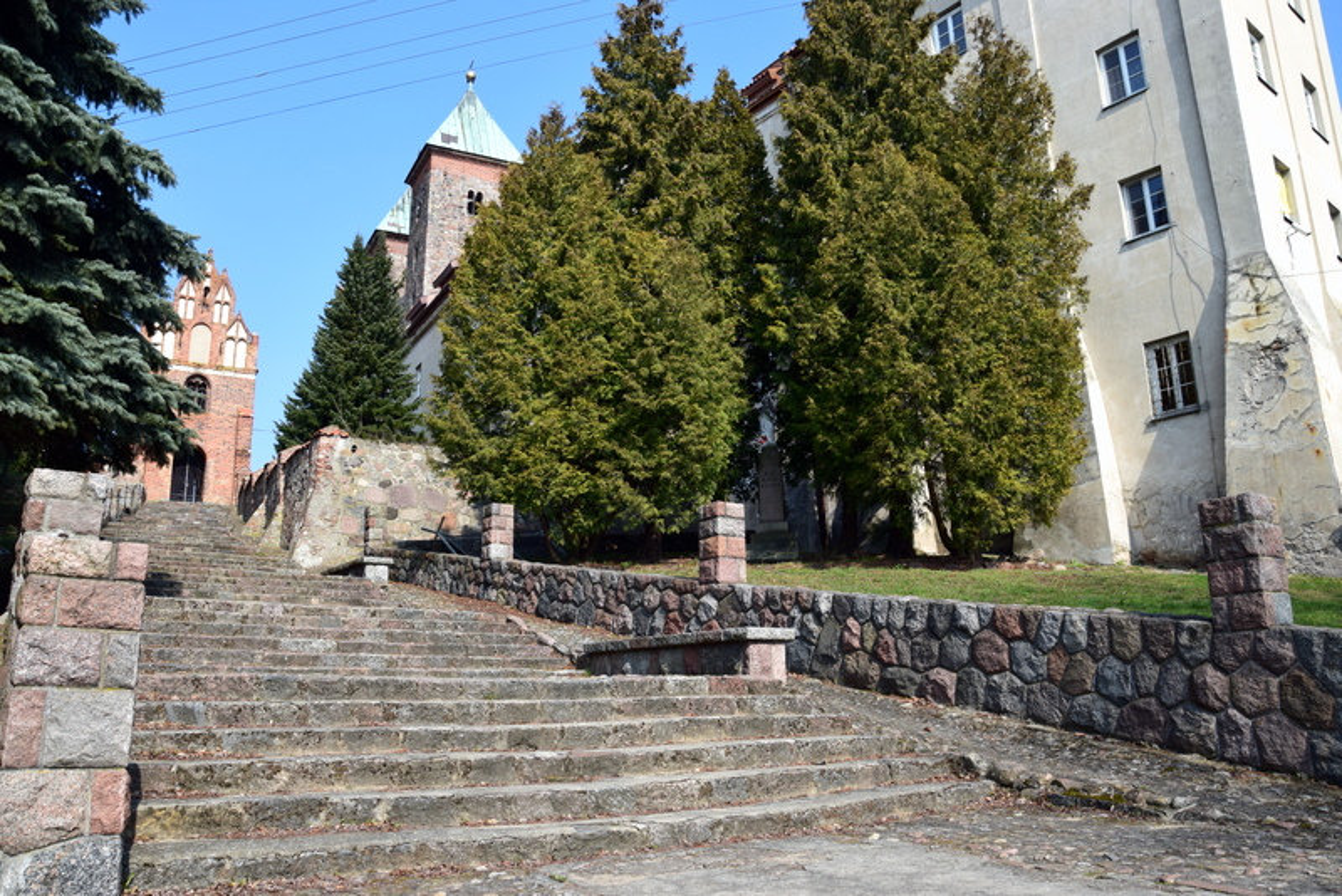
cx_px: 671
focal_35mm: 27
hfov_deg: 67.4
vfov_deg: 48.0
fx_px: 1007
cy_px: 448
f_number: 11
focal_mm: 18
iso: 400
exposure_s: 1/320
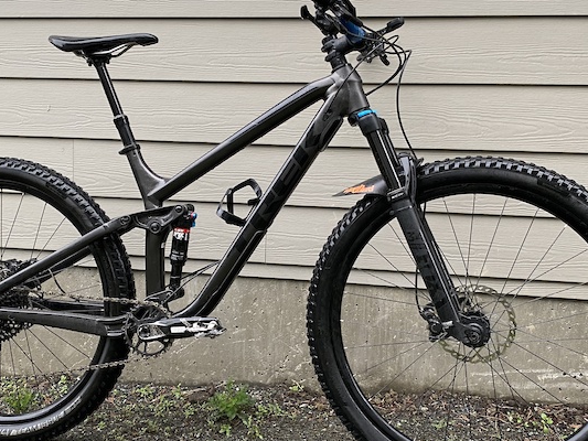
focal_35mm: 39
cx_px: 270
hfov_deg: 47.8
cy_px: 223
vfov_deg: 36.8
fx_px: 663
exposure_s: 1/76
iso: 125
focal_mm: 4.25
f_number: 1.8
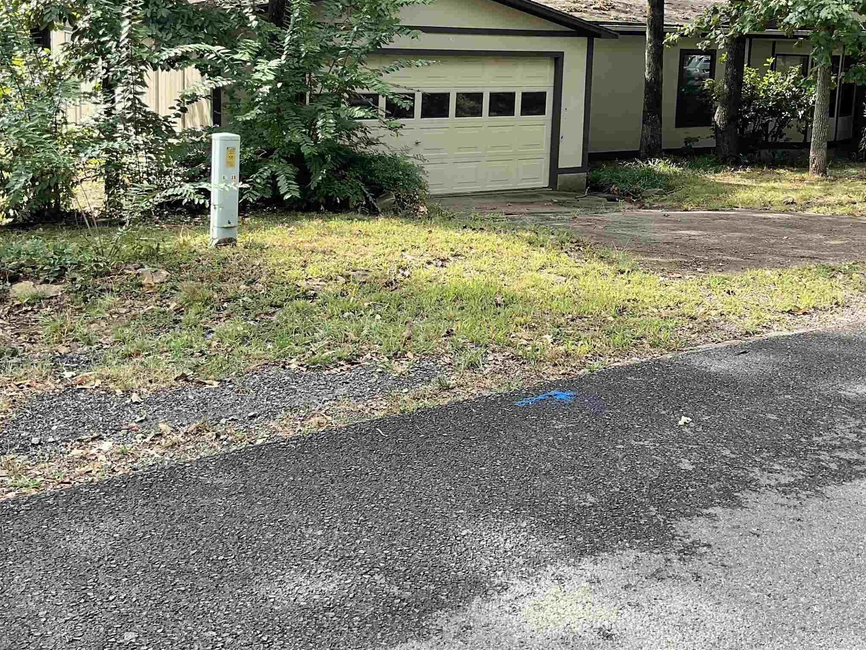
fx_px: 1101
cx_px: 502
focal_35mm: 44
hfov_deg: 42.8
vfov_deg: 32.3
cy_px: 168
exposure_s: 1/182
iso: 16
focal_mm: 3
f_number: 1.8
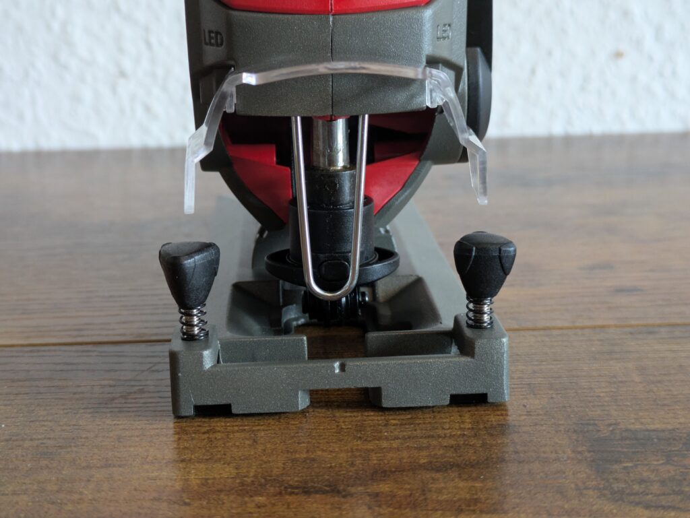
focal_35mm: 51
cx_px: 345
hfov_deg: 37.5
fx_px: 1017
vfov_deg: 28.6
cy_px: 259
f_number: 1.89
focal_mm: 5.43
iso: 287
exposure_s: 1/25
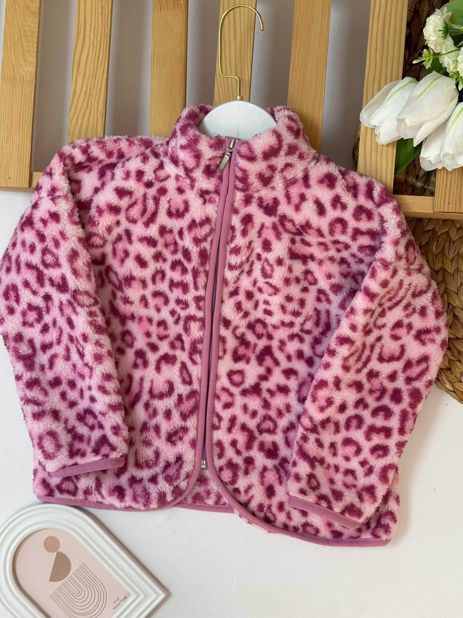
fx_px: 856
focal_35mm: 48
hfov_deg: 30.3
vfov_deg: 39.7
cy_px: 309
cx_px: 232
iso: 100
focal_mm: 6.86
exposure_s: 1/60
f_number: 1.78
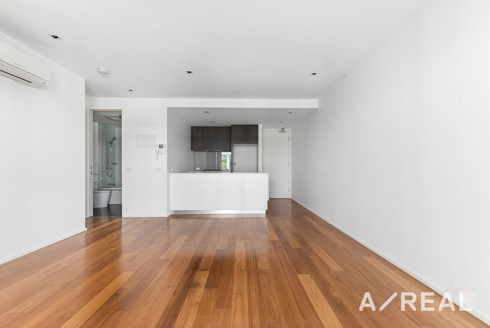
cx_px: 245
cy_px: 164
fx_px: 204
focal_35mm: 15
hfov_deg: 100.3
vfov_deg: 77.4
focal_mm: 15
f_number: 9
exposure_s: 1/4
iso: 100
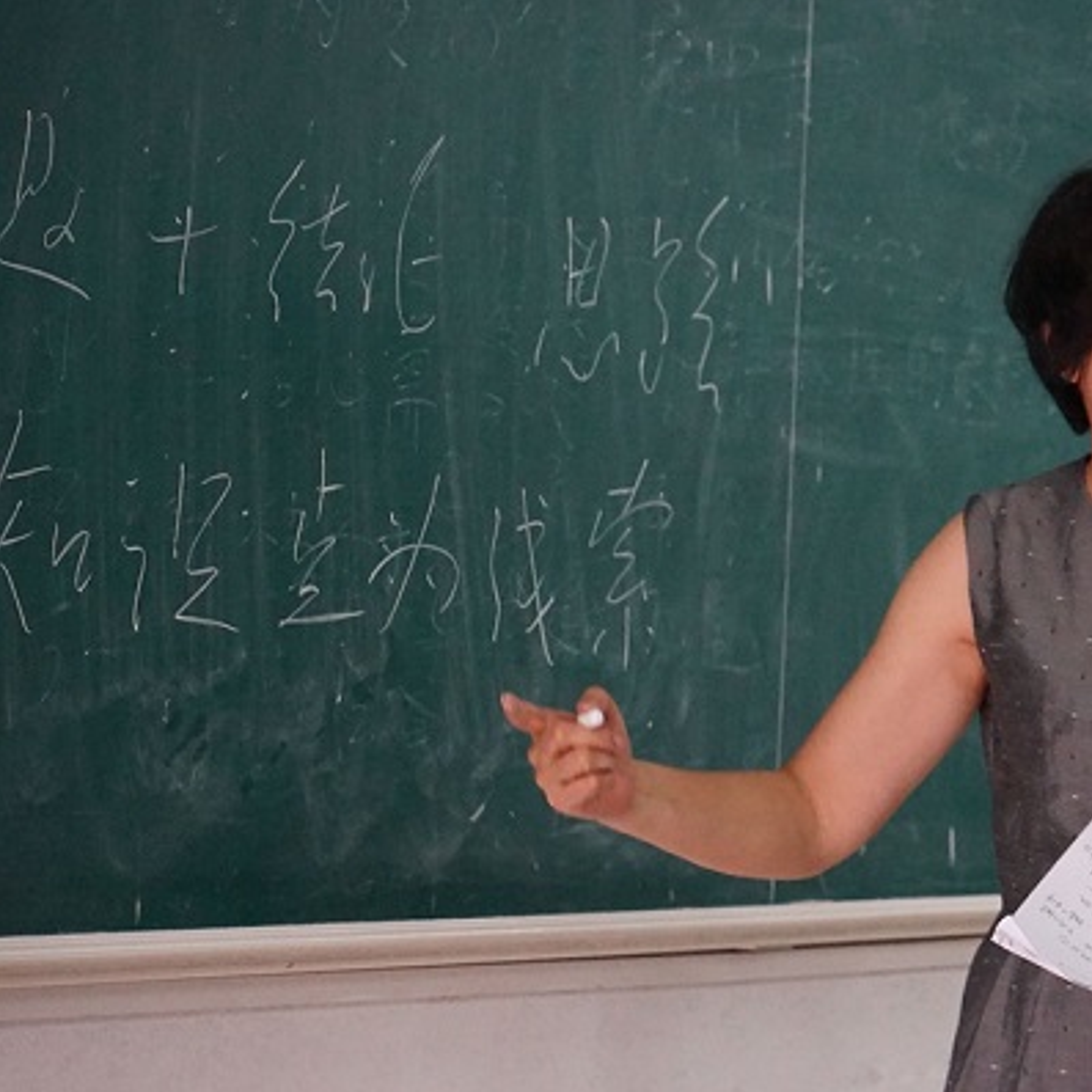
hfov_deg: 19.2
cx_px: 822
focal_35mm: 90
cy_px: 547
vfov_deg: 19.3
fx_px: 3212
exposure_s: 1/160
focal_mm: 70
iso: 8000
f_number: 5.6
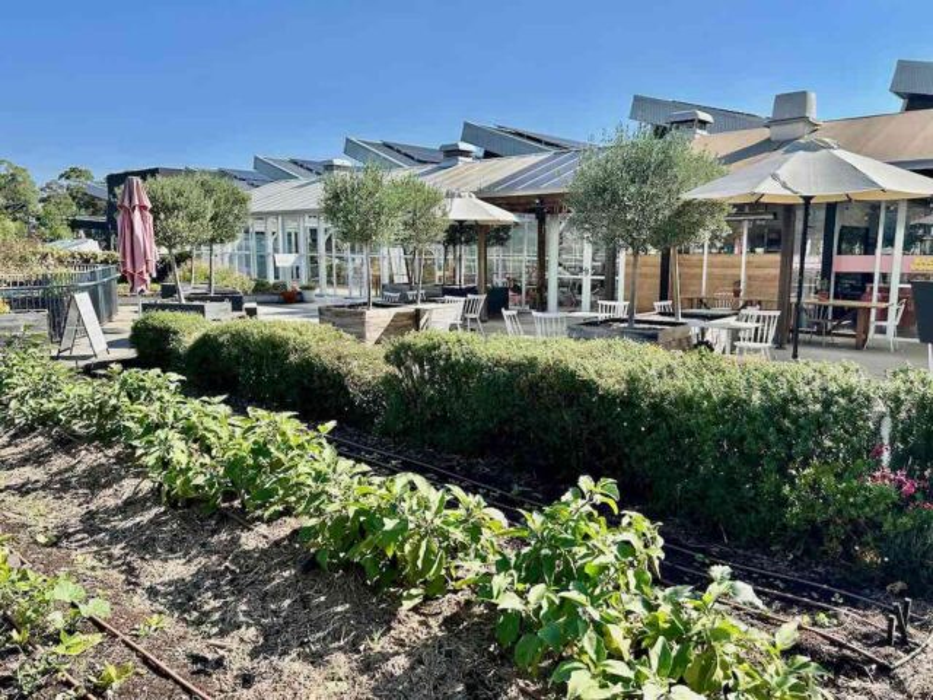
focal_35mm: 26
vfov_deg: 53.1
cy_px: 350
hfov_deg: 67.3
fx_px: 701
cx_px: 466
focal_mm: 5.7
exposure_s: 1/2457
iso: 50
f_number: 1.5
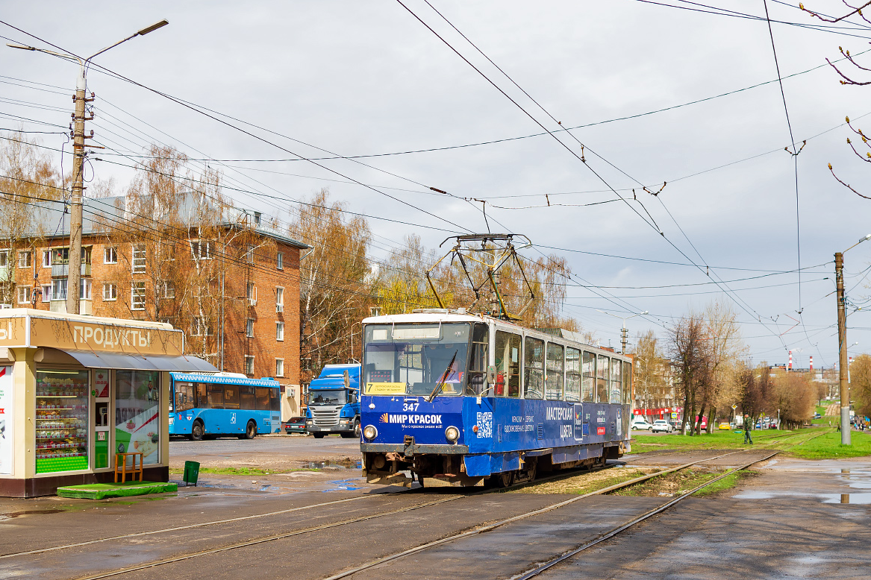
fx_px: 871
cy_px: 290
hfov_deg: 53.1
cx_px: 437
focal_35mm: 36
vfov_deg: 36.9
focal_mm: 35
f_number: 5.6
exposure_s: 1/800
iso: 125
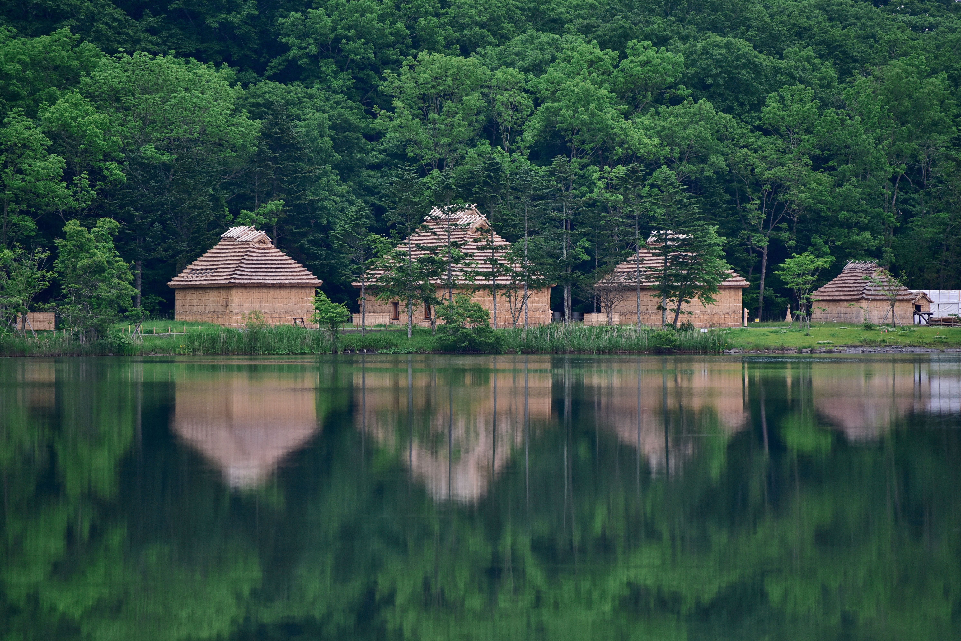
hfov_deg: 10.3
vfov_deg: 6.9
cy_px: 320
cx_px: 480
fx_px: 5340
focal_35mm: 200
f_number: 4
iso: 640
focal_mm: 200
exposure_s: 1/50
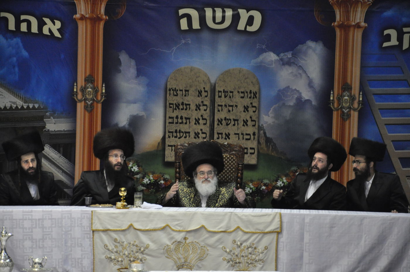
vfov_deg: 8.7
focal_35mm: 158
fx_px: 1791
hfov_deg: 13.1
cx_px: 205
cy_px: 136
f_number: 5.6
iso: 1600
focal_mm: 105
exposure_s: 1/80
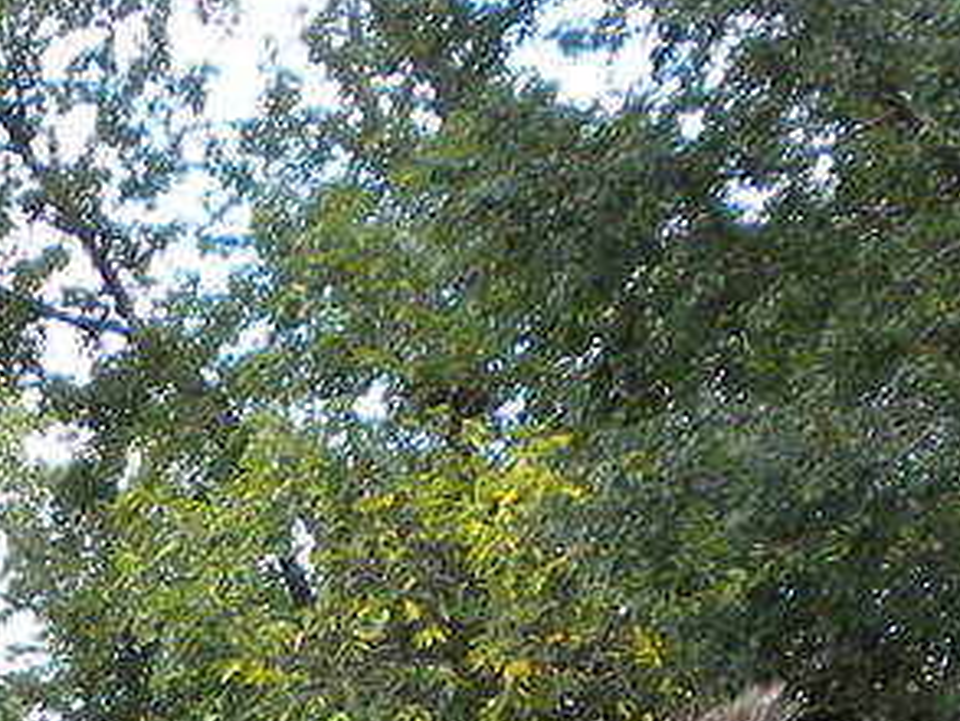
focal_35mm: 202
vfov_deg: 7.1
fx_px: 5604
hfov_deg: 9.7
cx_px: -59
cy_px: 1481
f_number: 3.5
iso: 64
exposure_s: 1/127
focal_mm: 6.6
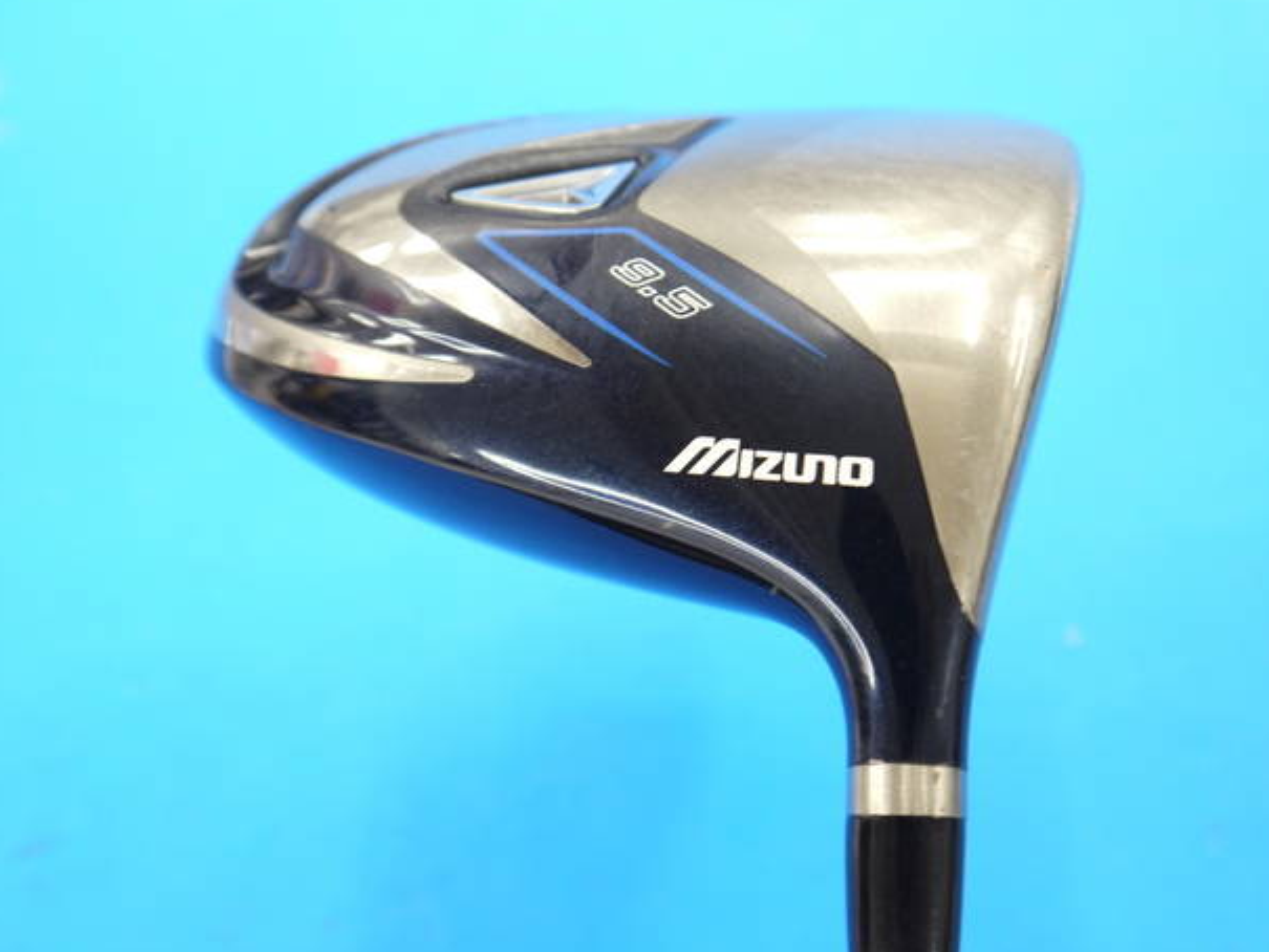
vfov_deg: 26.6
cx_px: 625
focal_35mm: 55
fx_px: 2017
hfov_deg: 34.9
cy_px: 489
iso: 800
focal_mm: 26
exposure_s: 1/80
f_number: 4.7
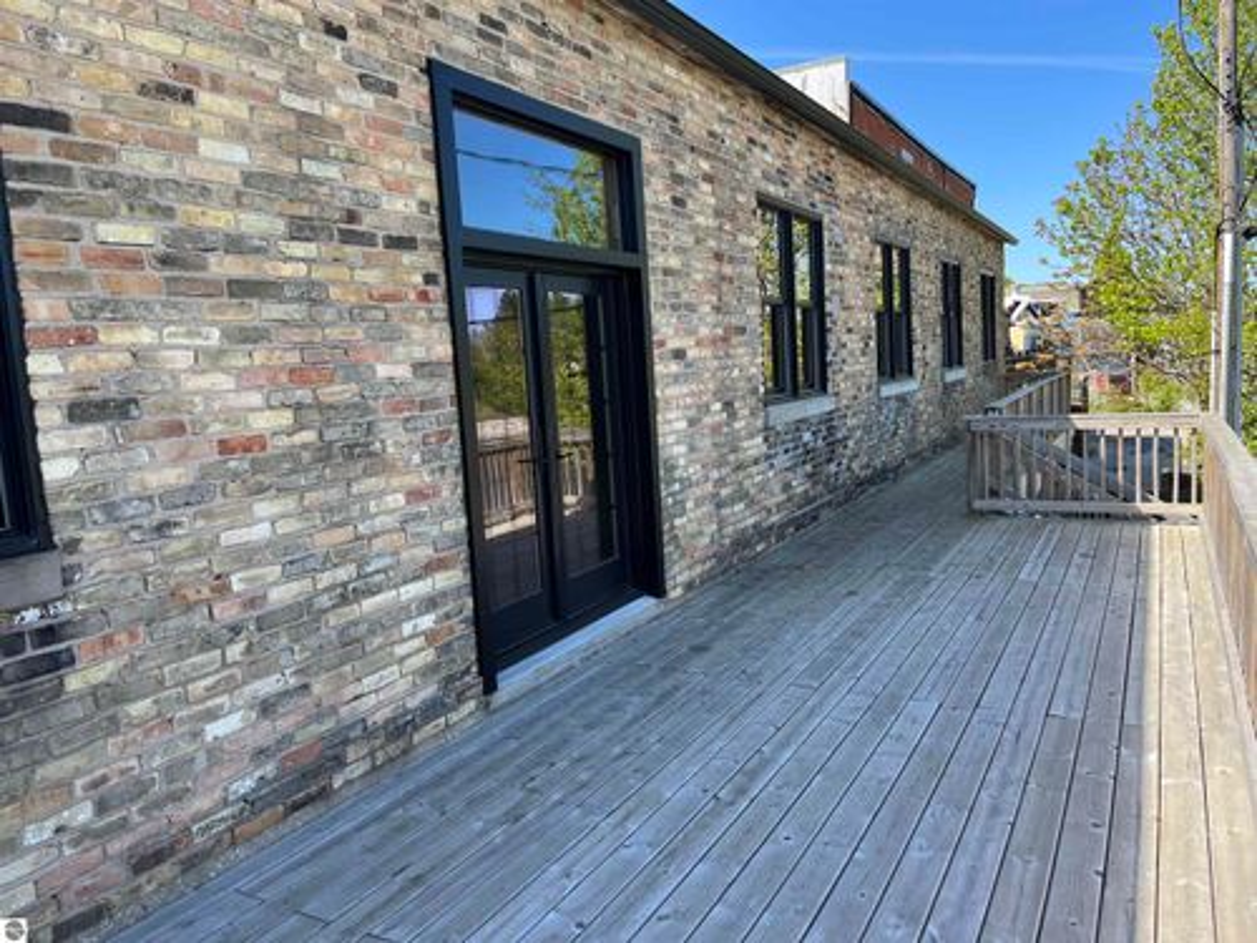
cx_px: 628
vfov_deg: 53.1
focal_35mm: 26
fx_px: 944
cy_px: 472
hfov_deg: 67.3
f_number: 1.6
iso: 50
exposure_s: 1/787
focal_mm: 5.1
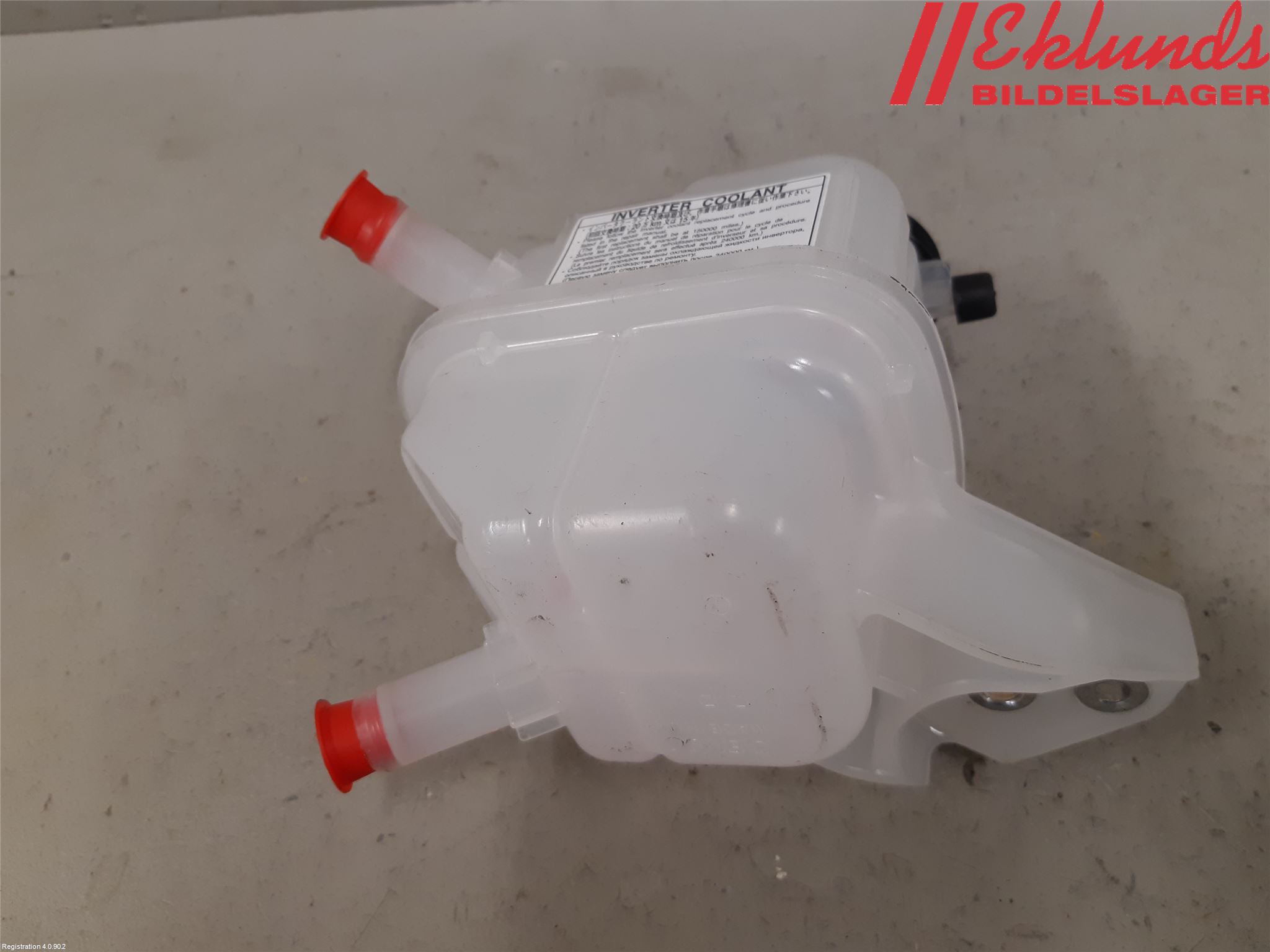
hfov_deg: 67.3
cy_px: 476
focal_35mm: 26
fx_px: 954
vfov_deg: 53.1
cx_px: 635
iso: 100
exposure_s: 1/50
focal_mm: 3.93
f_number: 1.7
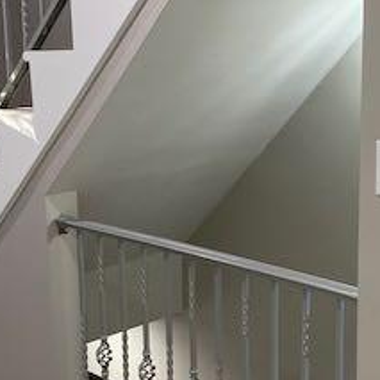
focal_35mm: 69
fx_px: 857
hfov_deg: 24.8
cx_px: 260
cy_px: 196
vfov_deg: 25.0
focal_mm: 4.25
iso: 100
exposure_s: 1/120
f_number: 1.8
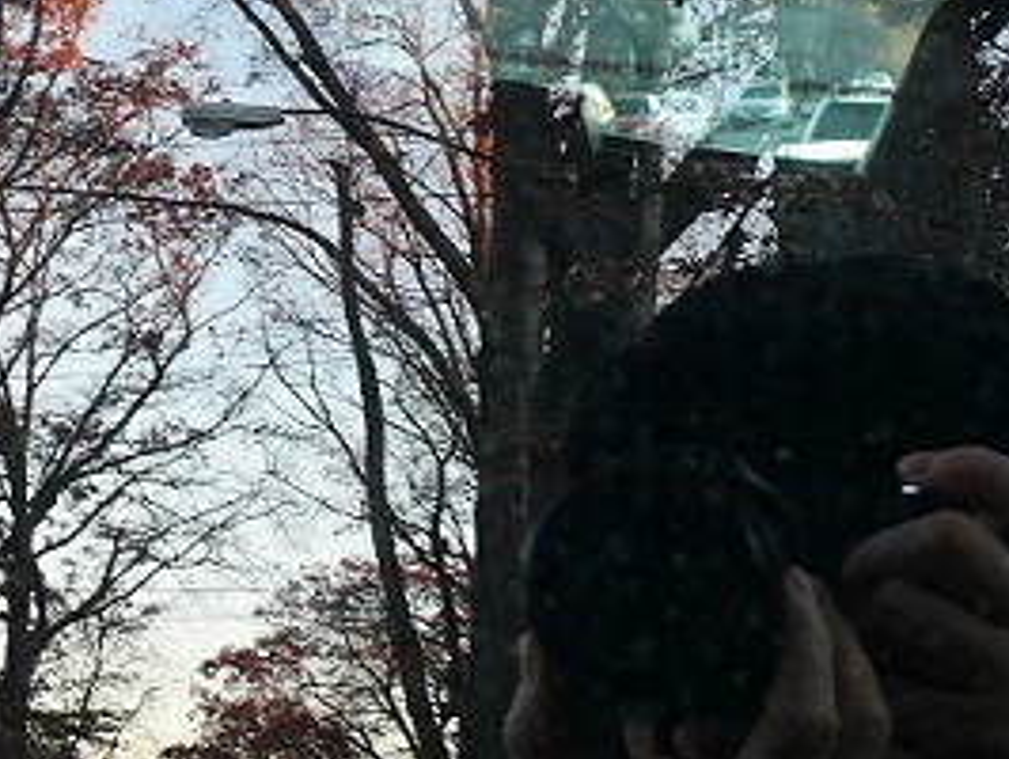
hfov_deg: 19.9
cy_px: 228
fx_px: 2801
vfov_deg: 15.4
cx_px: 42
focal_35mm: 96
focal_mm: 7.4
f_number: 2.8
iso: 200
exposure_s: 1/13
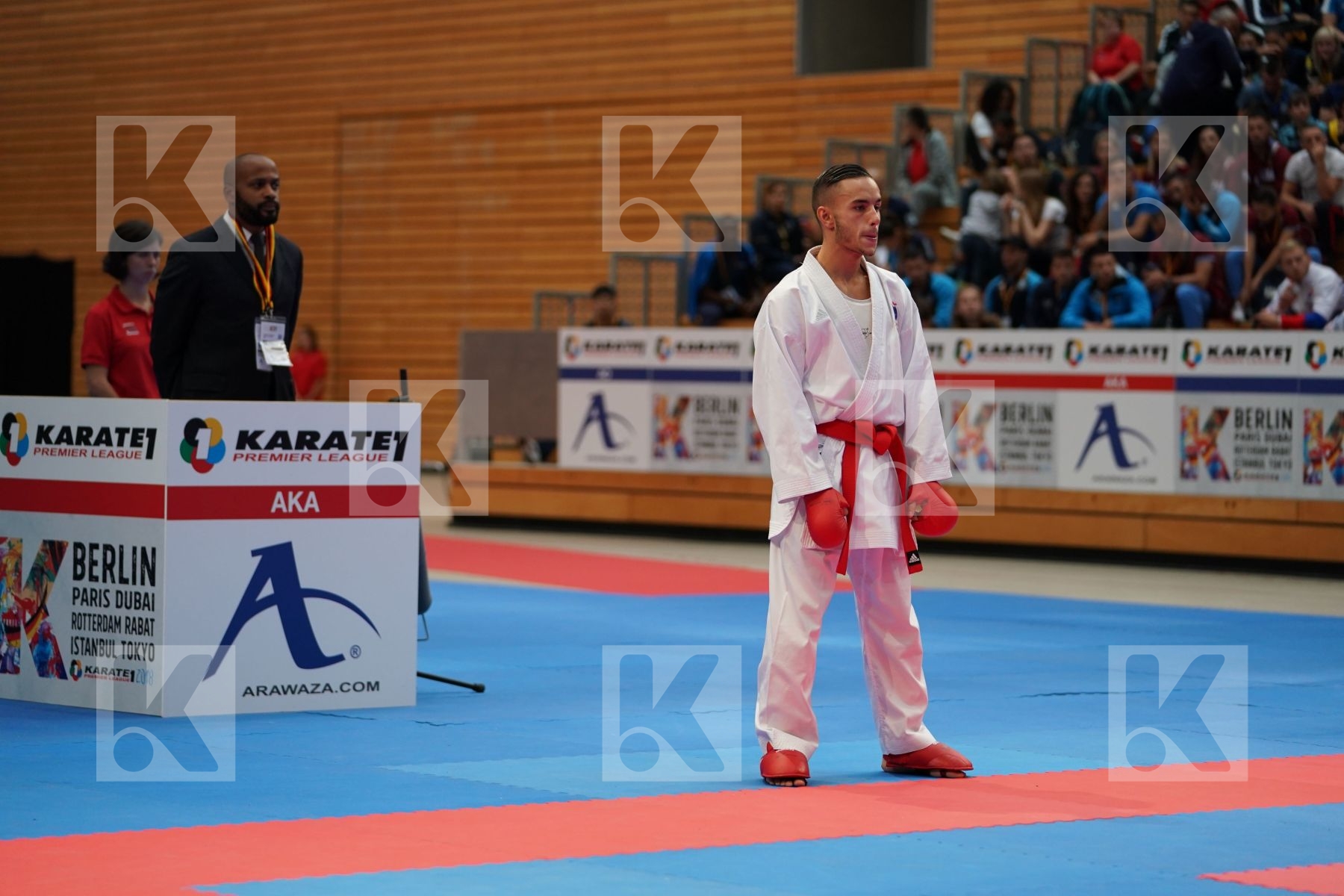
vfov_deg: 12.0
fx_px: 4256
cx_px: 672
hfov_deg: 17.9
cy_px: 448
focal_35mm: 114
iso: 1600
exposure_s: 1/1000
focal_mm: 114
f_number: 2.8
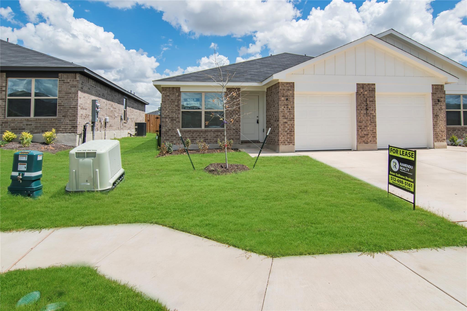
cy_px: 156
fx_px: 272
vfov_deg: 59.5
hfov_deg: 81.2
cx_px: 234
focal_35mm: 21
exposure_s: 1/320
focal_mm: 14
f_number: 9
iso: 100
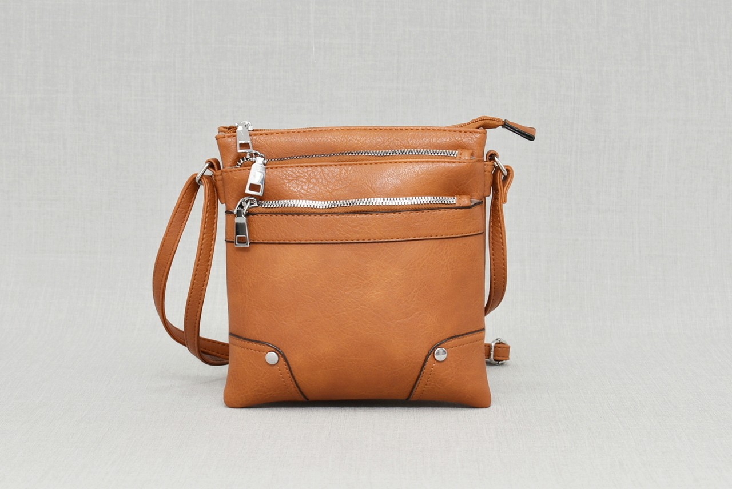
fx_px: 1465
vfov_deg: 19.0
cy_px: 244
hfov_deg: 28.0
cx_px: 366
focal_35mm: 72
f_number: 5.6
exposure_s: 1/60
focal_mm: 48
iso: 100
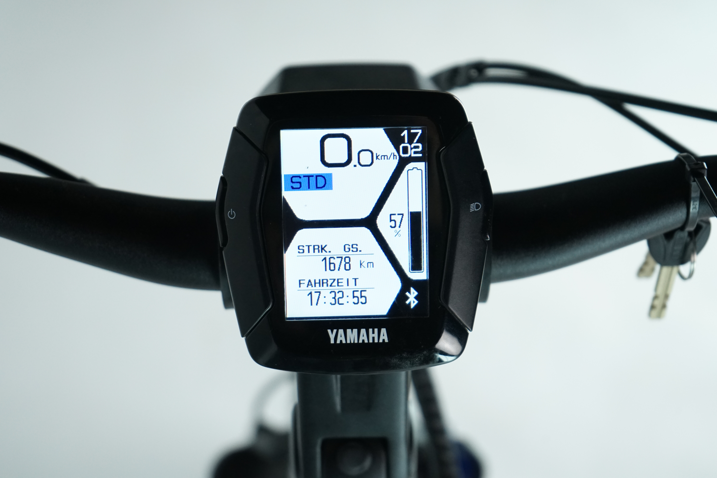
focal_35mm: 70
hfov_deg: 28.8
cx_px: 358
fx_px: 1394
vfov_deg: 19.5
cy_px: 239
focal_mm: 70
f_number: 5.6
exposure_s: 1/200
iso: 2000
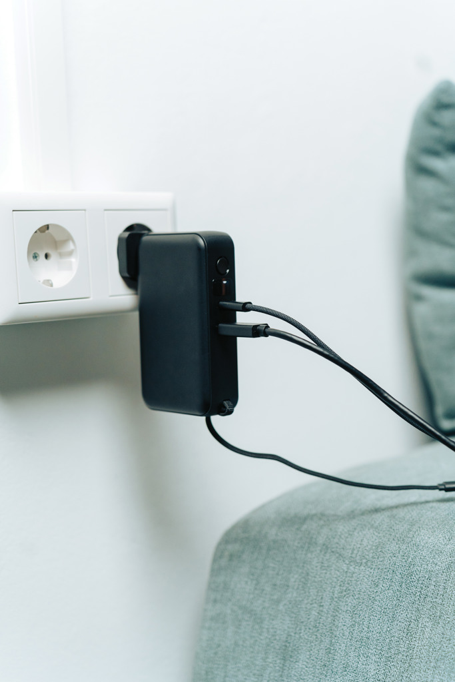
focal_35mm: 55
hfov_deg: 24.6
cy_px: 341
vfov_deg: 36.2
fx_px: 1042
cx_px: 228
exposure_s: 1/800
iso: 1000
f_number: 2.8
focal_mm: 55
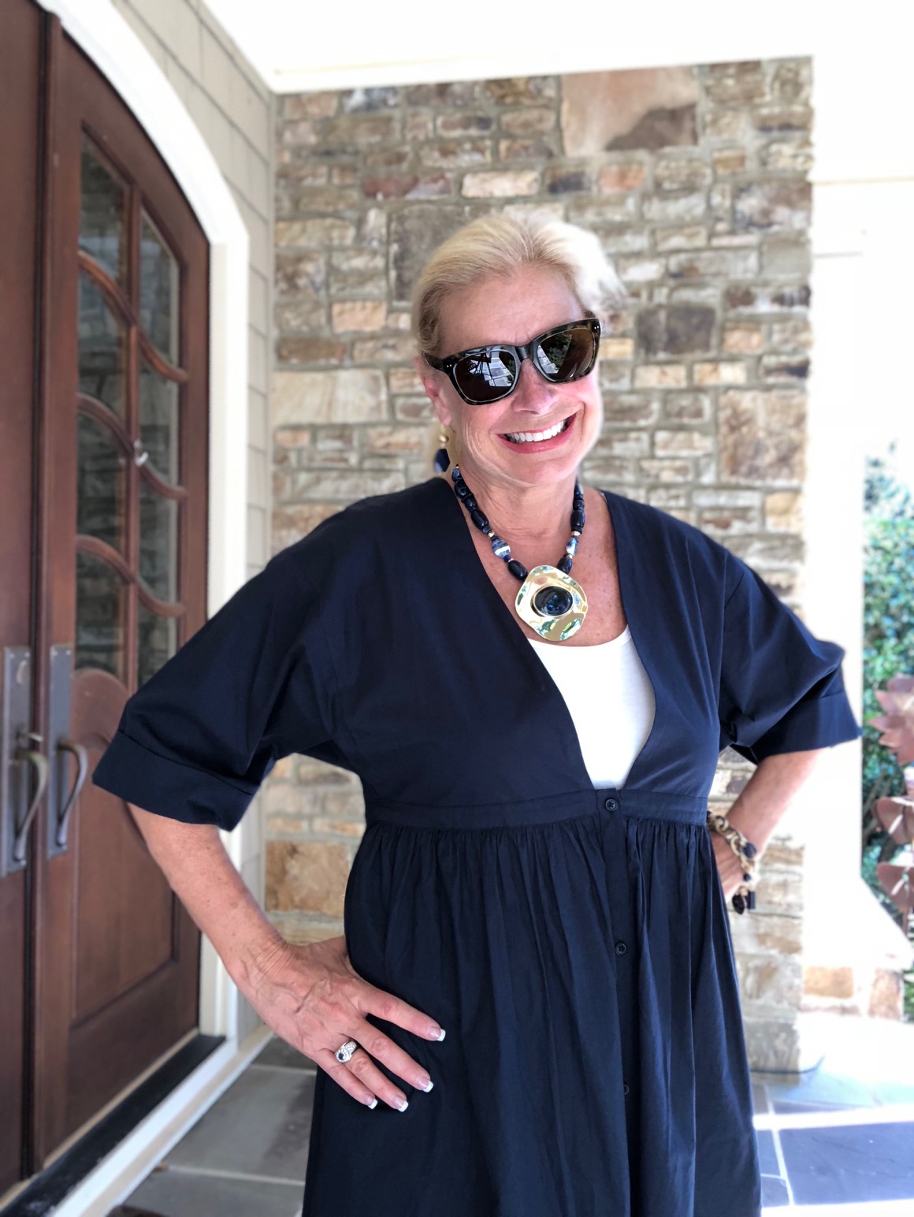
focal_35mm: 32
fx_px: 1125
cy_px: 608
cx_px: 457
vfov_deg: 56.8
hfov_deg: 44.2
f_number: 2.2
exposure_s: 1/30
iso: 25
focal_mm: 2.87
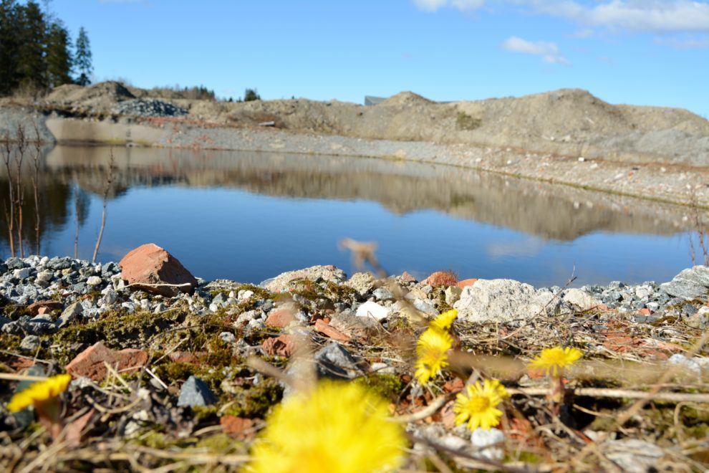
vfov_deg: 43.6
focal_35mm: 30
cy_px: 236
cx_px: 354
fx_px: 591
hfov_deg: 61.9
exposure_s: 1/250
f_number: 8
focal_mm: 20
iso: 100
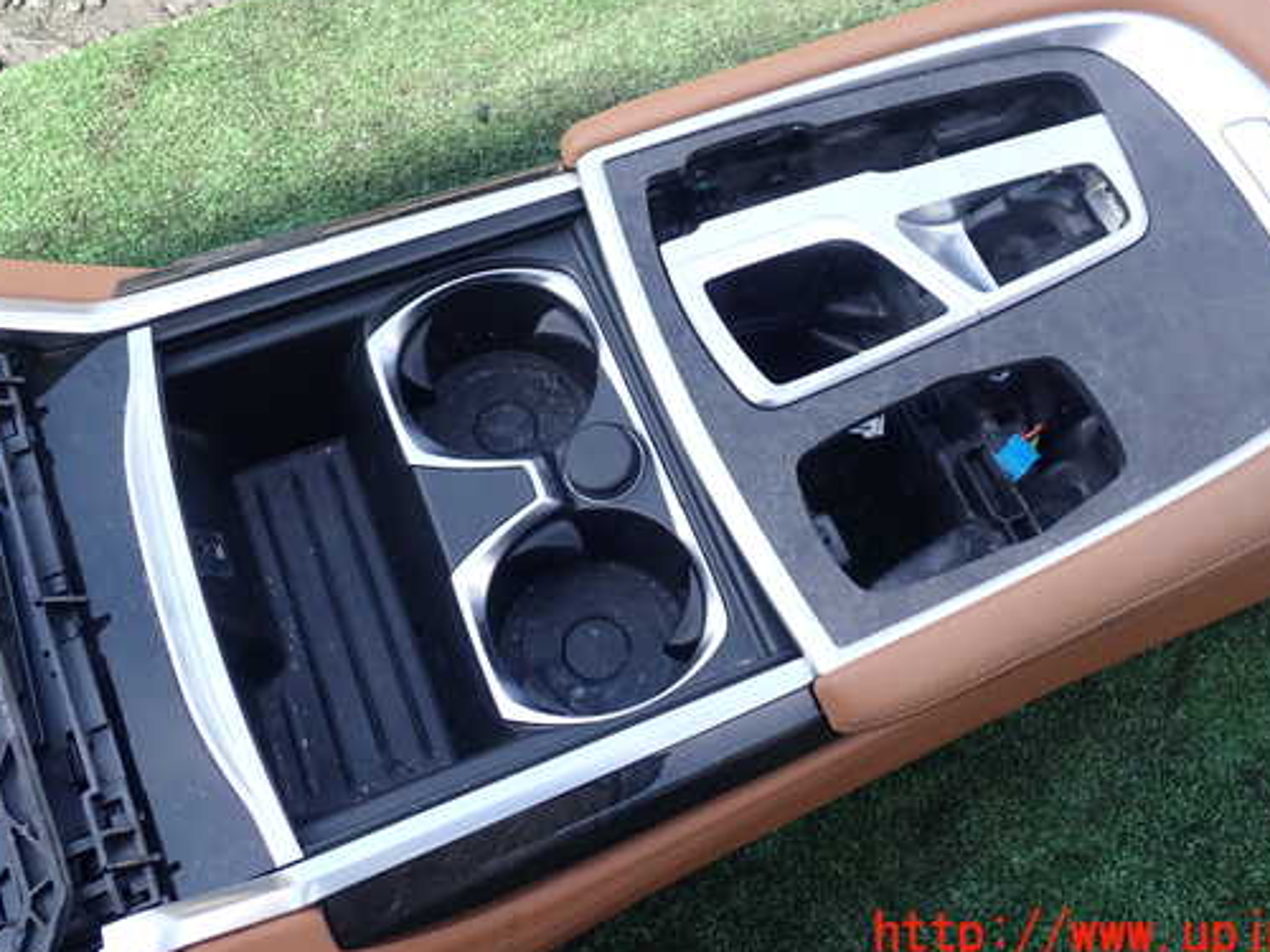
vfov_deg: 39.5
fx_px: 1321
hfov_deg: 51.3
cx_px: 686
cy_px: 396
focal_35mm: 36
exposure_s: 1/200
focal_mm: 5.4
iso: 100
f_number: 3.2
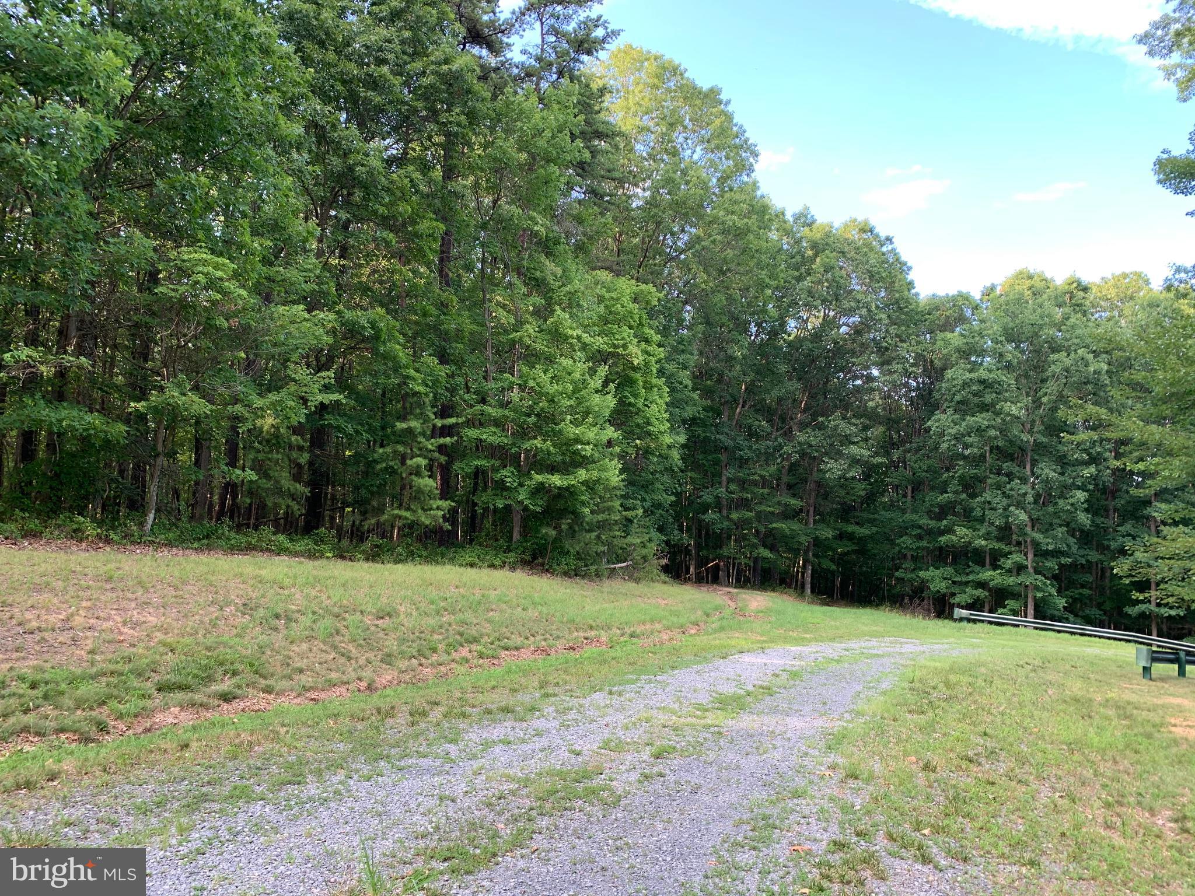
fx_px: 898
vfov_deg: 53.1
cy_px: 448
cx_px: 598
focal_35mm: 26
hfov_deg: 67.3
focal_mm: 4.25
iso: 32
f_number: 1.8
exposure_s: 1/122
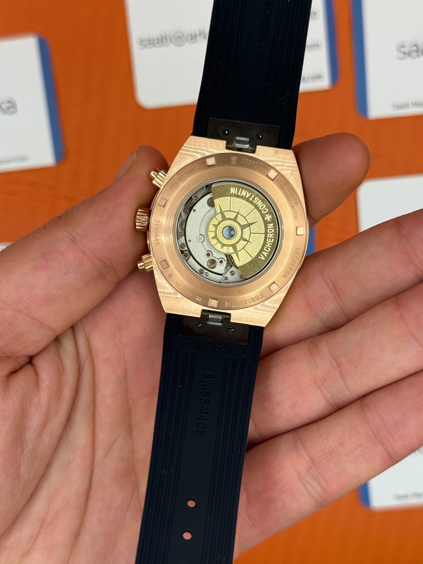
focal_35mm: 48
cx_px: 212
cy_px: 282
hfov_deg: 30.3
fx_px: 782
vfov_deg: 39.7
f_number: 1.78
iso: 80
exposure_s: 1/740
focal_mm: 6.76
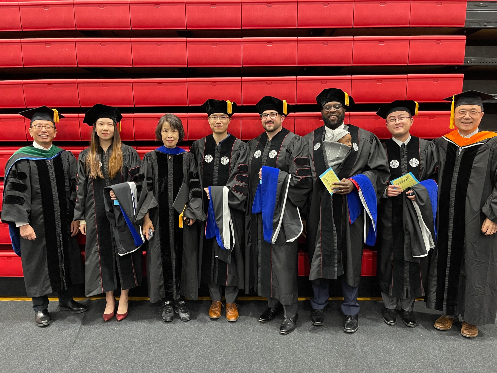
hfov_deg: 67.3
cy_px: 186
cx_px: 248
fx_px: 373
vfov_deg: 53.1
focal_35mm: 26
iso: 500
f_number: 1.6
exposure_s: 1/59
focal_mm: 5.1
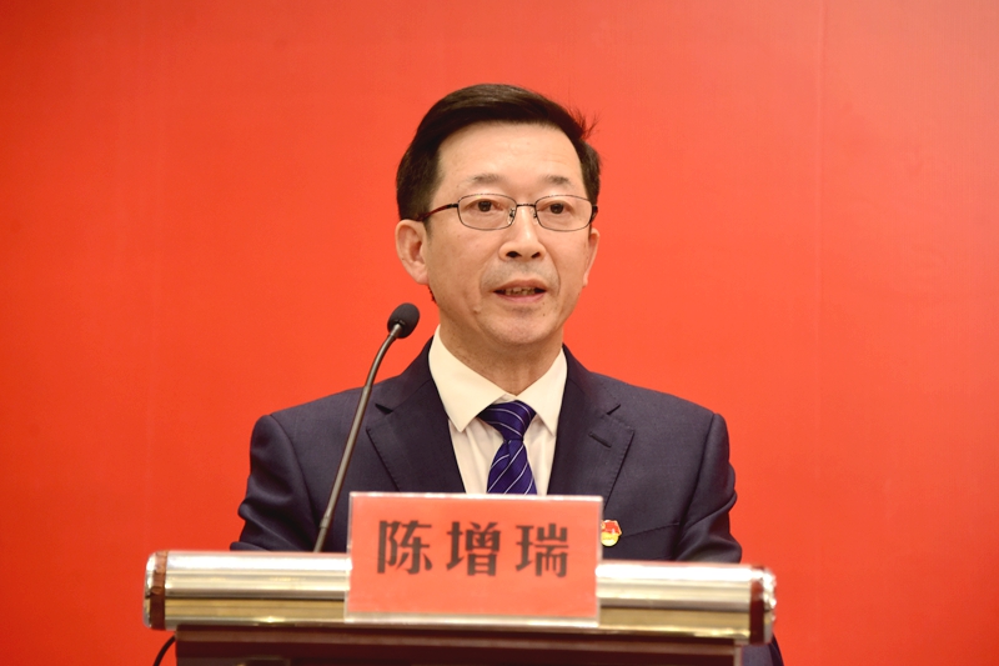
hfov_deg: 10.8
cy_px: 333
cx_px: 500
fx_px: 5271
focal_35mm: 190
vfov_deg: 7.2
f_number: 5.6
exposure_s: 1/40
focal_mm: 190
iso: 800
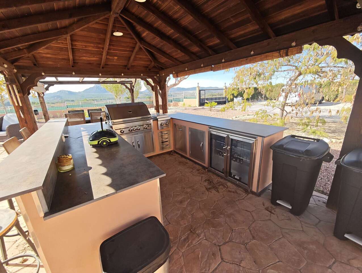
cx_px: 181
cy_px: 136
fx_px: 147
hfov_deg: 102.0
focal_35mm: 14
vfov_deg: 85.8
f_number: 2.2
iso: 50
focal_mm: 2.16
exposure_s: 1/214
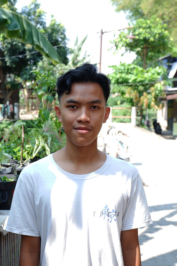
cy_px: 133
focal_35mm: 45
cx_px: 88
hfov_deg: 29.8
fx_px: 332
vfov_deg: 43.6
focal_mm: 30.5
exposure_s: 1/160
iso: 100
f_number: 4.7
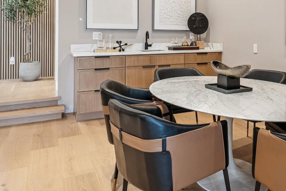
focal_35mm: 37
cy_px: 34
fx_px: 294
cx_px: 231
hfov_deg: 48.8
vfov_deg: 34.7
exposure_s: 1/10
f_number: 8
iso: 640
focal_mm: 21
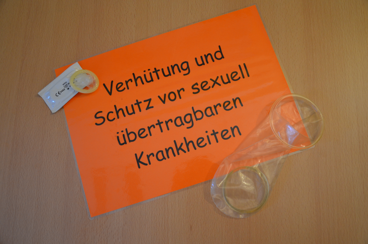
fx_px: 337
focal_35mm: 33
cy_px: 122
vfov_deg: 39.8
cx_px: 184
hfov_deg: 57.3
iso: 560
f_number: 4
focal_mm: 22
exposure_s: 1/60
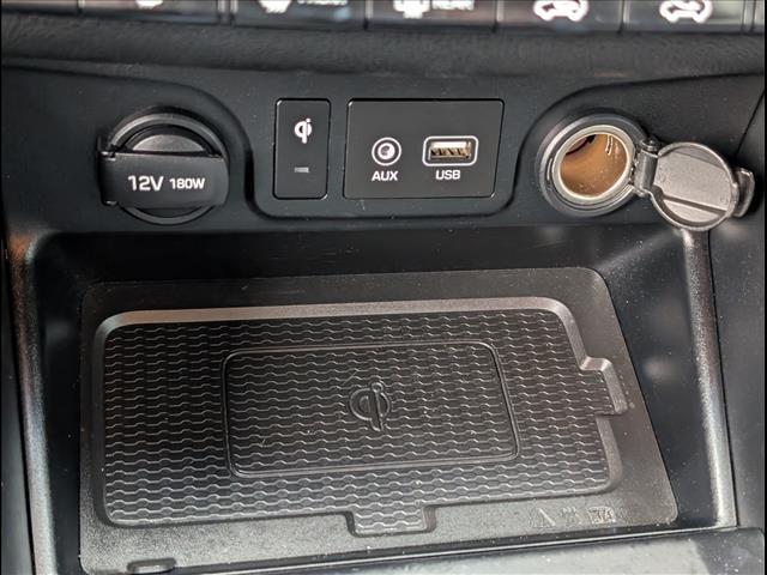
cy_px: 288
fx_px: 1086
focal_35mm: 49
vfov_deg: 29.7
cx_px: 384
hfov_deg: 38.9
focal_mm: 6.9
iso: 492
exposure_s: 1/55.9
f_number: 1.68
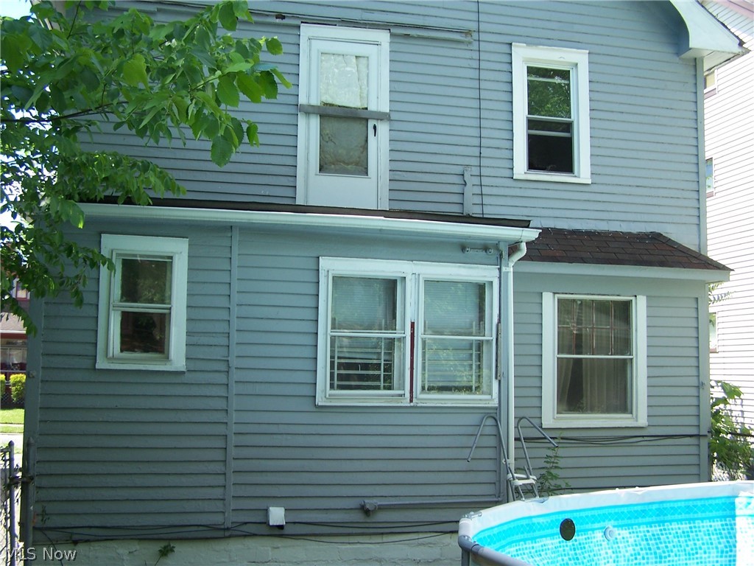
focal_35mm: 38
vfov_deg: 37.7
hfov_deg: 49.0
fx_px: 828
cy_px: 283
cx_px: 377
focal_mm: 6.3
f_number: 2.8
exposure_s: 1/320
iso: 80
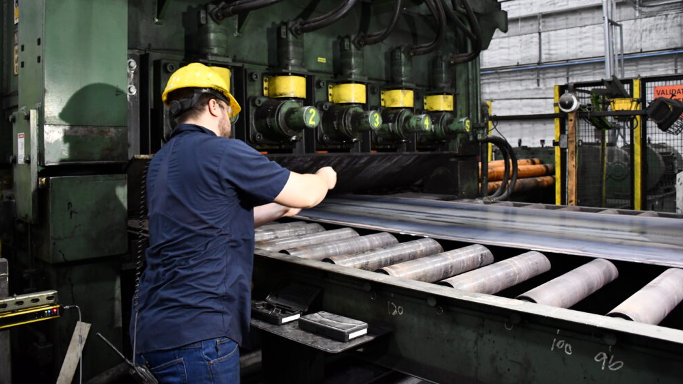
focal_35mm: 29
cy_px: 154
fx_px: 525
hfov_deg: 66.1
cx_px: 347
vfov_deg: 40.0
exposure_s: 1/125
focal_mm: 18
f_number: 3.5
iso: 3200
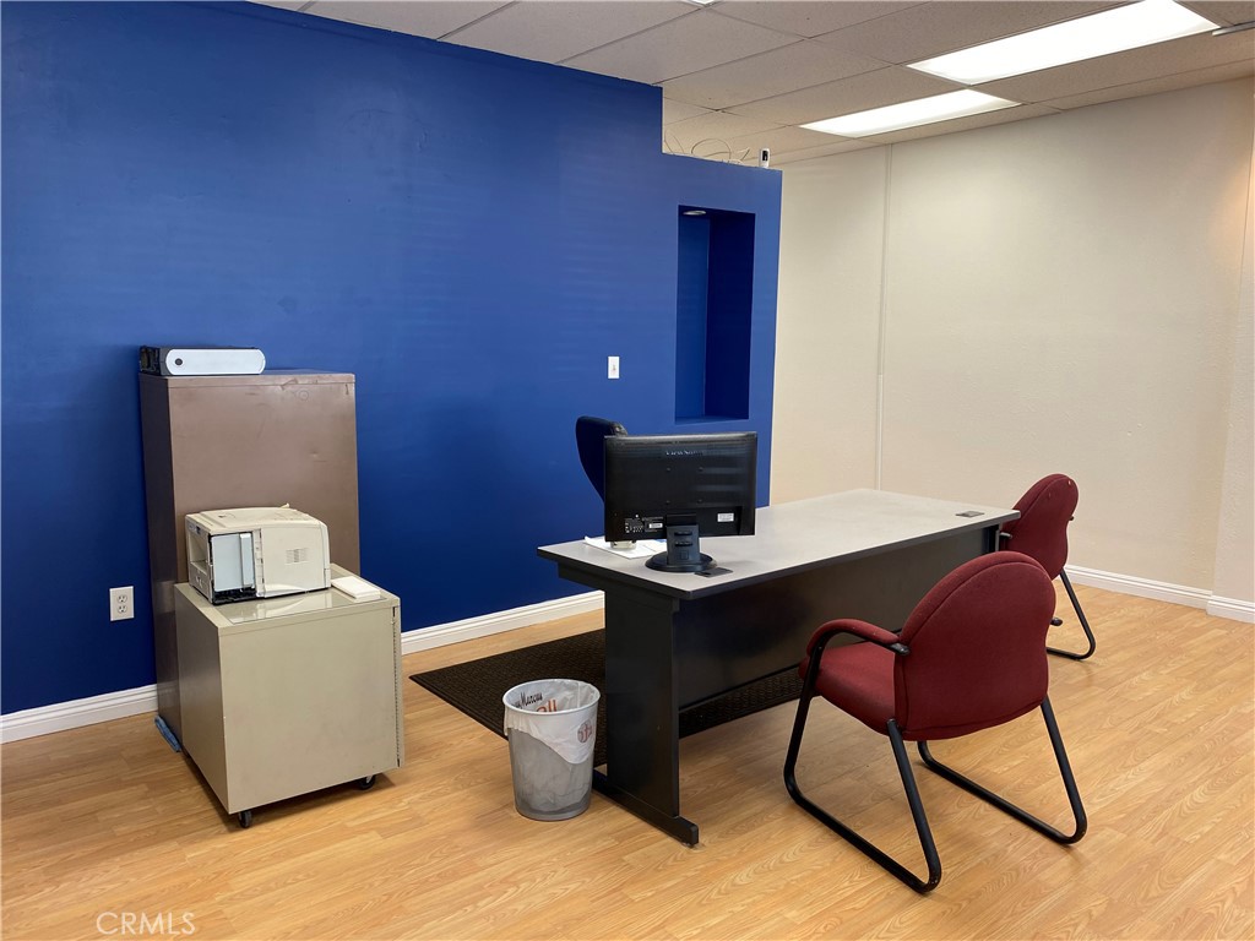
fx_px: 943
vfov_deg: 53.1
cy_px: 470
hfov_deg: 67.3
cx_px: 628
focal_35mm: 26
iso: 64
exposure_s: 1/60
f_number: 1.8
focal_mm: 4.25
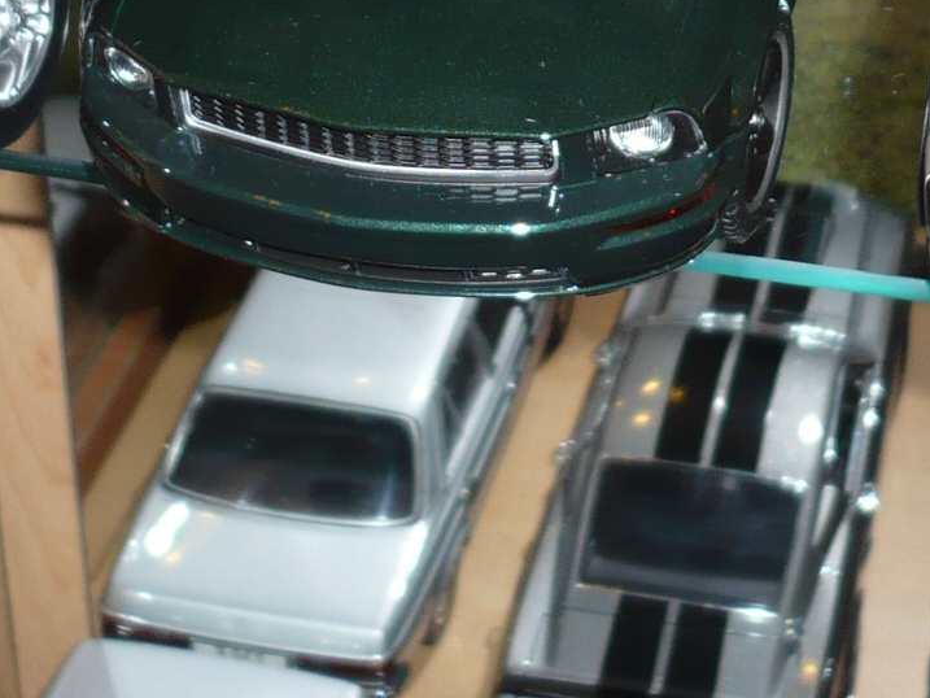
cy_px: -257
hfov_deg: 19.6
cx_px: 559
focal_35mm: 100
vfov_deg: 14.1
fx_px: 2687
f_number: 2.8
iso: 100
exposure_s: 1/30
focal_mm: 5.8
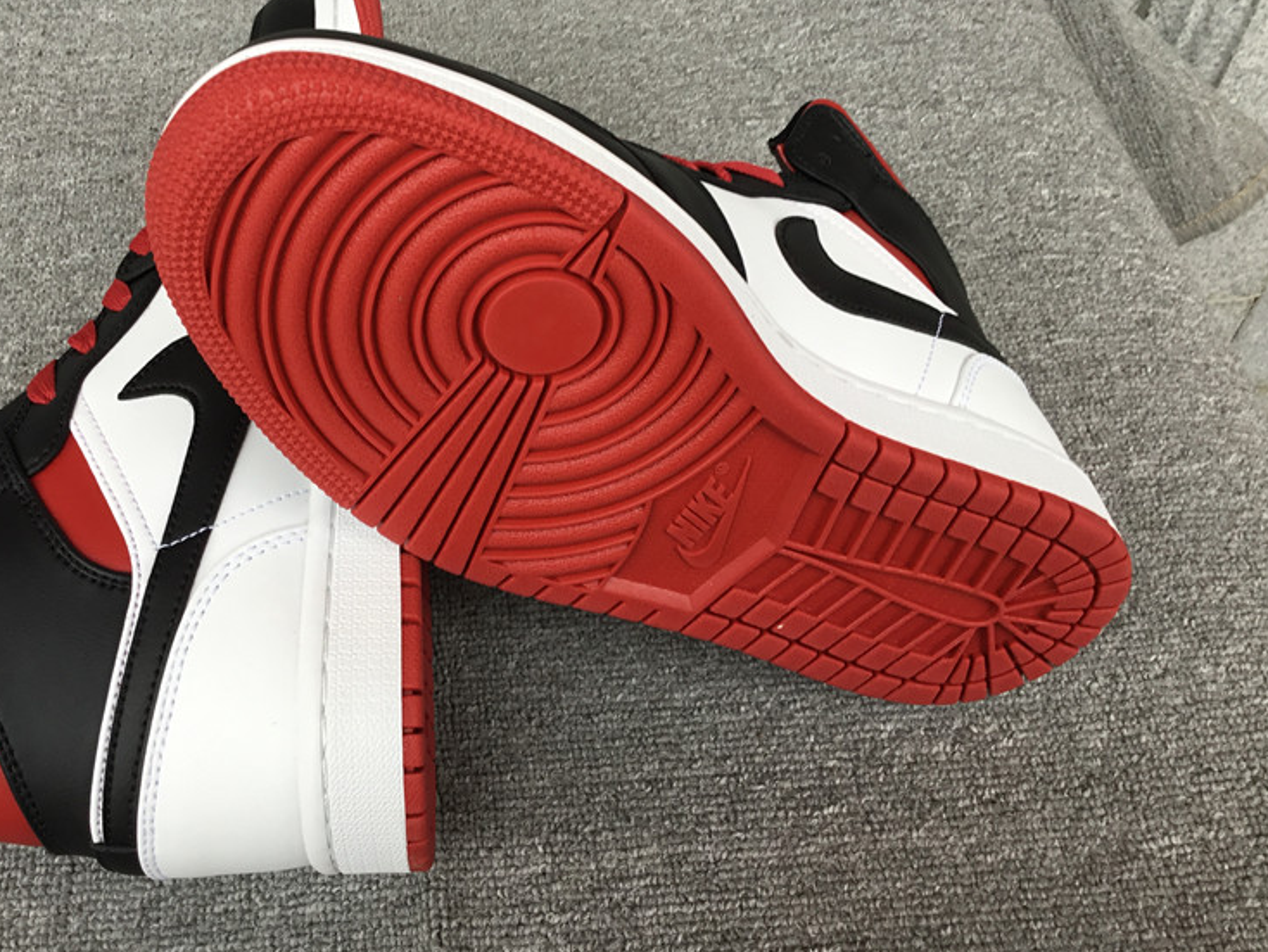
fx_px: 1392
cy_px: 381
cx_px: 504
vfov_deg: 37.6
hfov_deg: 48.7
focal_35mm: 38
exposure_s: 1/50
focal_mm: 3.3
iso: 25
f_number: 2.4
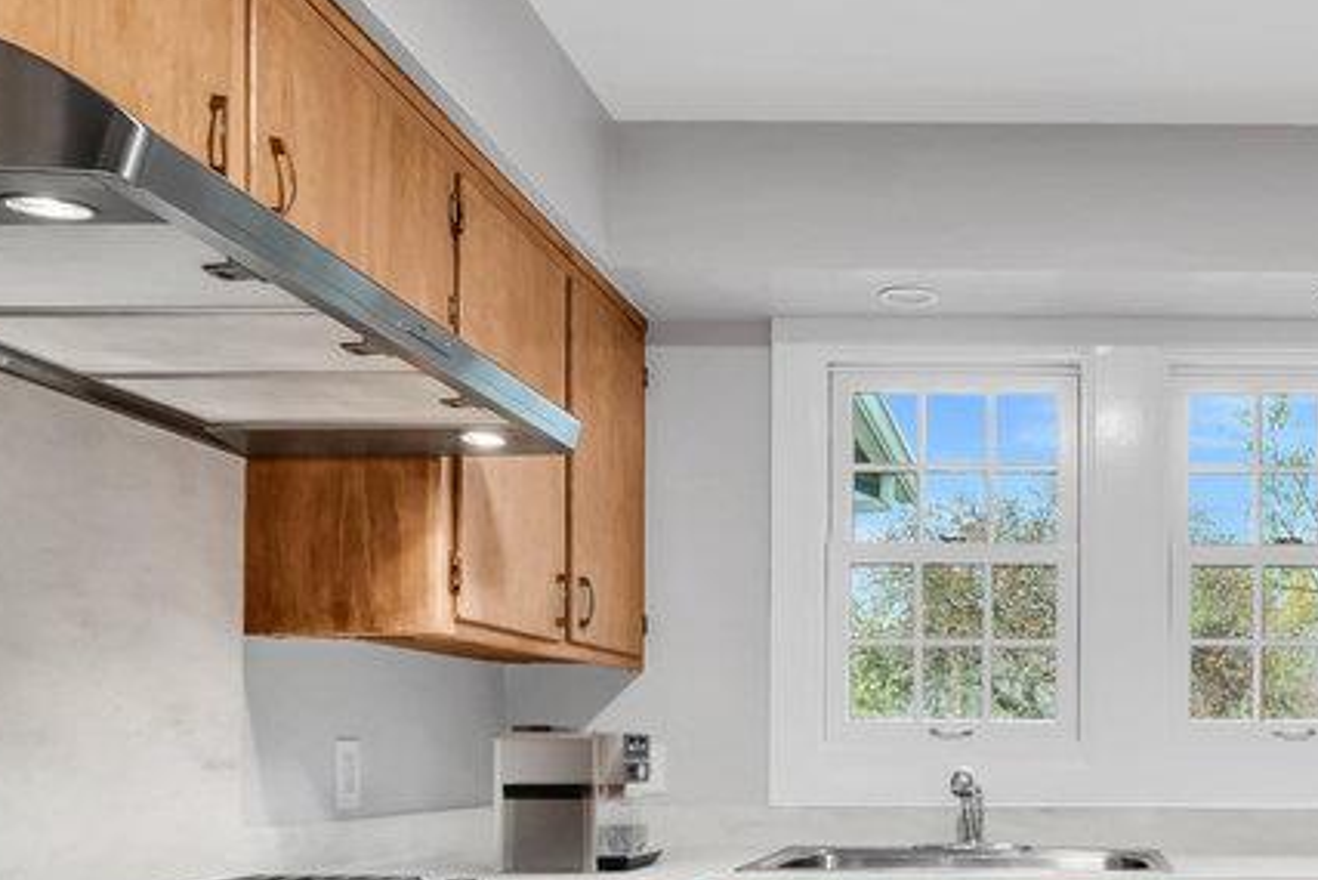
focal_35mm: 36
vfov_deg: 35.4
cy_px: 733
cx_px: 1090
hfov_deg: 49.4
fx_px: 1318
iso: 100
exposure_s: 1/10
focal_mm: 10
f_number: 8
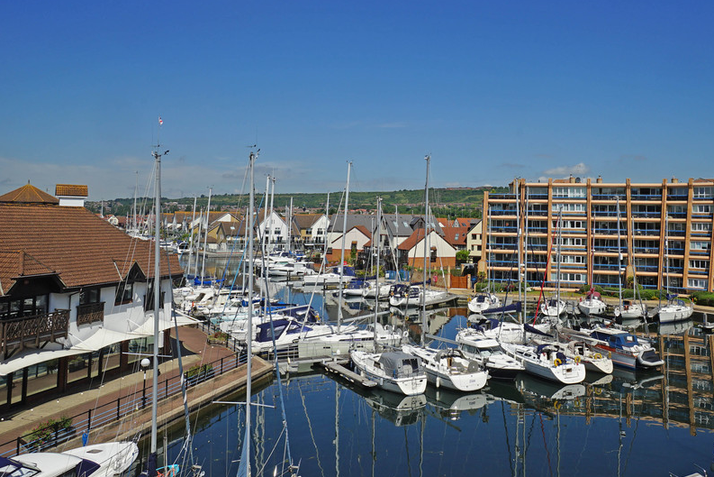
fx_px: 615
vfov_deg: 42.1
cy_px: 190
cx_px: 424
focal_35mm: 31
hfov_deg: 59.8
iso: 100
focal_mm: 16
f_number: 16
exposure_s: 1/160
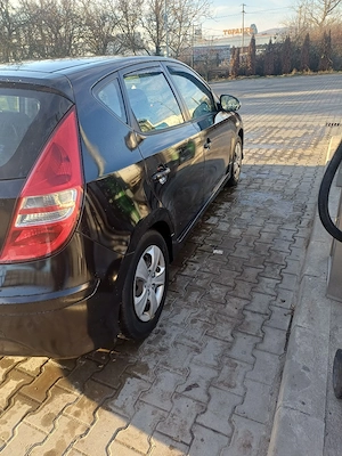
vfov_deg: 69.4
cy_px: 228
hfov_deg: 54.9
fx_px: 329
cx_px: 171
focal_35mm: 25
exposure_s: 1/147
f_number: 1.8
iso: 50
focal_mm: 4.65
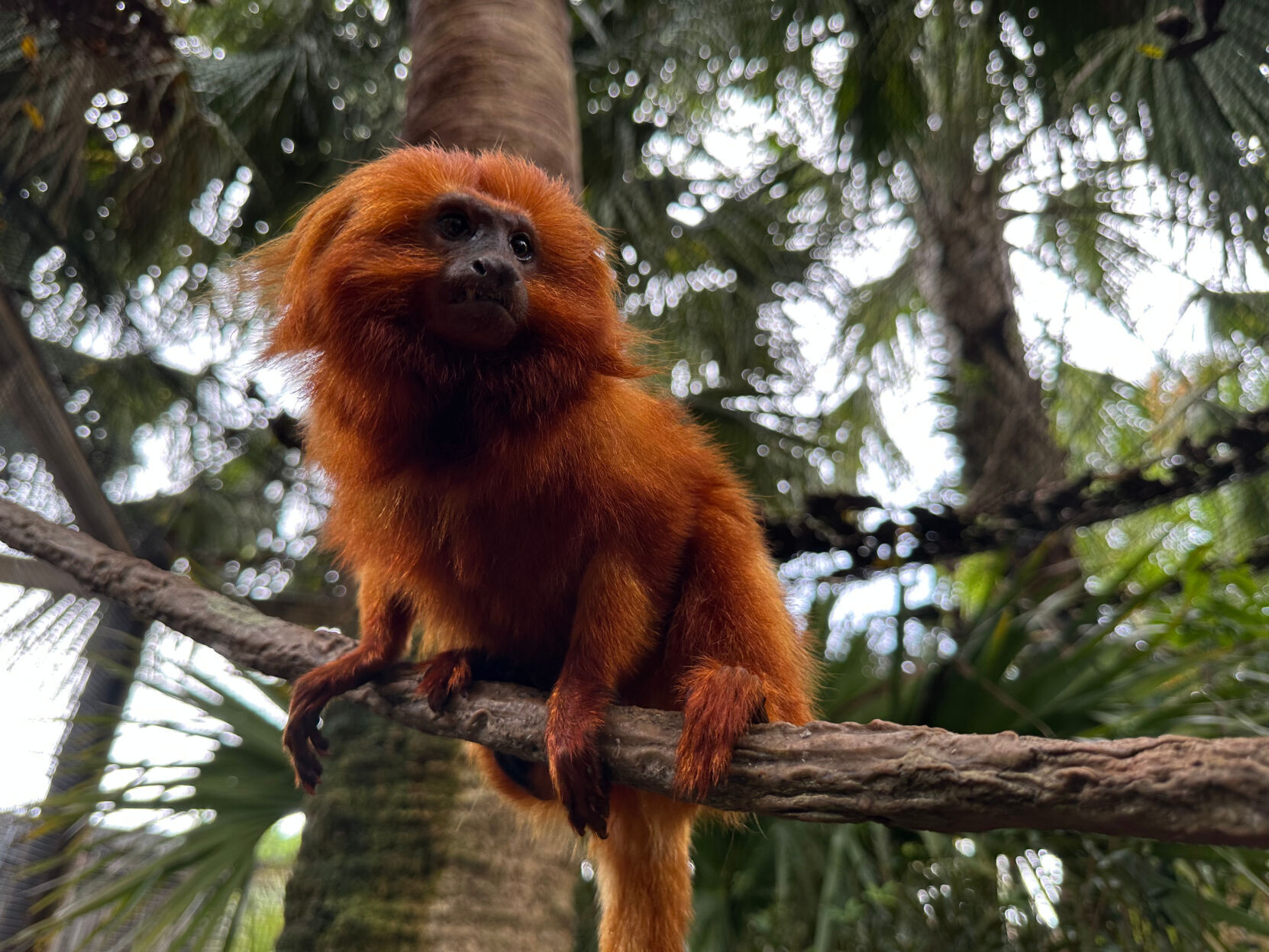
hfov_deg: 71.6
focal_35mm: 24
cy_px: 476
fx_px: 880
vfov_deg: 56.8
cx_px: 634
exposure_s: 1/121
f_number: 1.78
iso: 80
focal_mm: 6.86
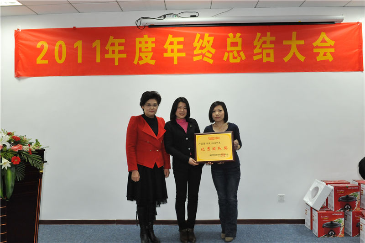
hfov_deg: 67.4
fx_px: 274
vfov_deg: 47.9
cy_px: 122
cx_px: 182
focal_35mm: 27
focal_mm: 27
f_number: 7.1
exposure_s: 1/60
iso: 3200
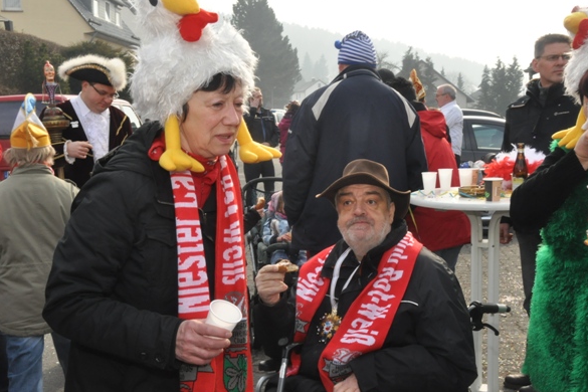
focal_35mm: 48
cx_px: 287
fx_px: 777
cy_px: 208
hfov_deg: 41.5
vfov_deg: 28.3
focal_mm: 29
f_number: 20
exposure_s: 1/200
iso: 800
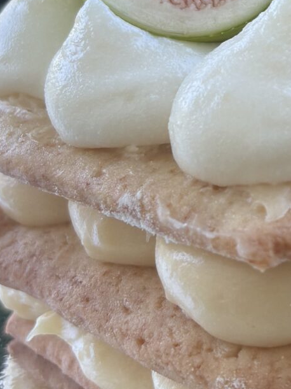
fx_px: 1222
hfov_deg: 13.1
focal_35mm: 109
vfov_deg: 17.6
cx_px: 384
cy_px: 1
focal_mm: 5.96
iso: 40
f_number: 1.6
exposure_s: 1/201
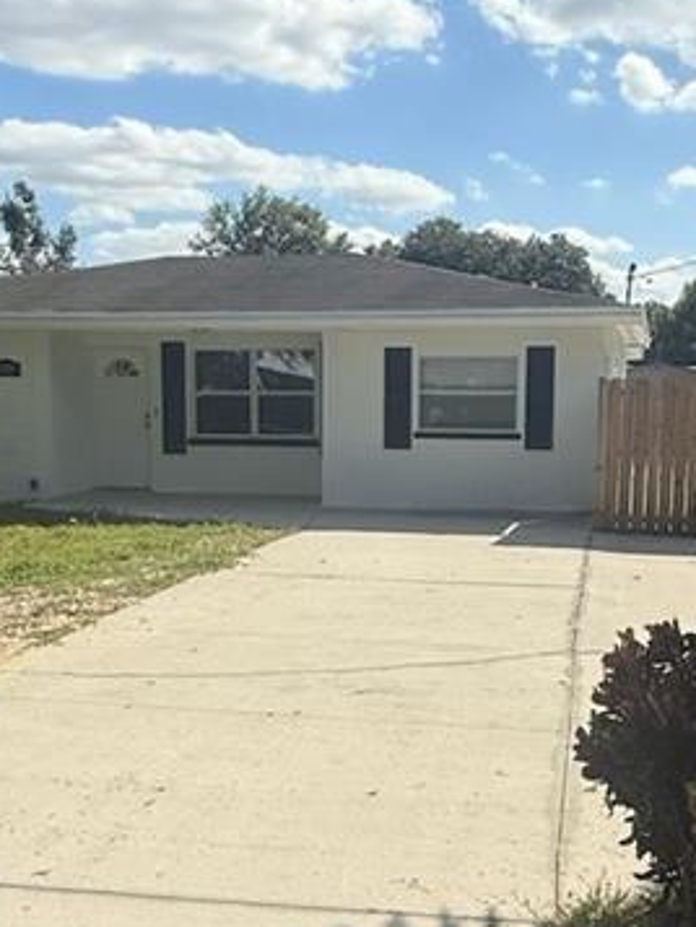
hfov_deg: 30.9
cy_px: 605
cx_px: 390
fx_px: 1259
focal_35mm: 47
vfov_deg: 40.0
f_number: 2.2
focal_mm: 2.22
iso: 50
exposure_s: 1/3289
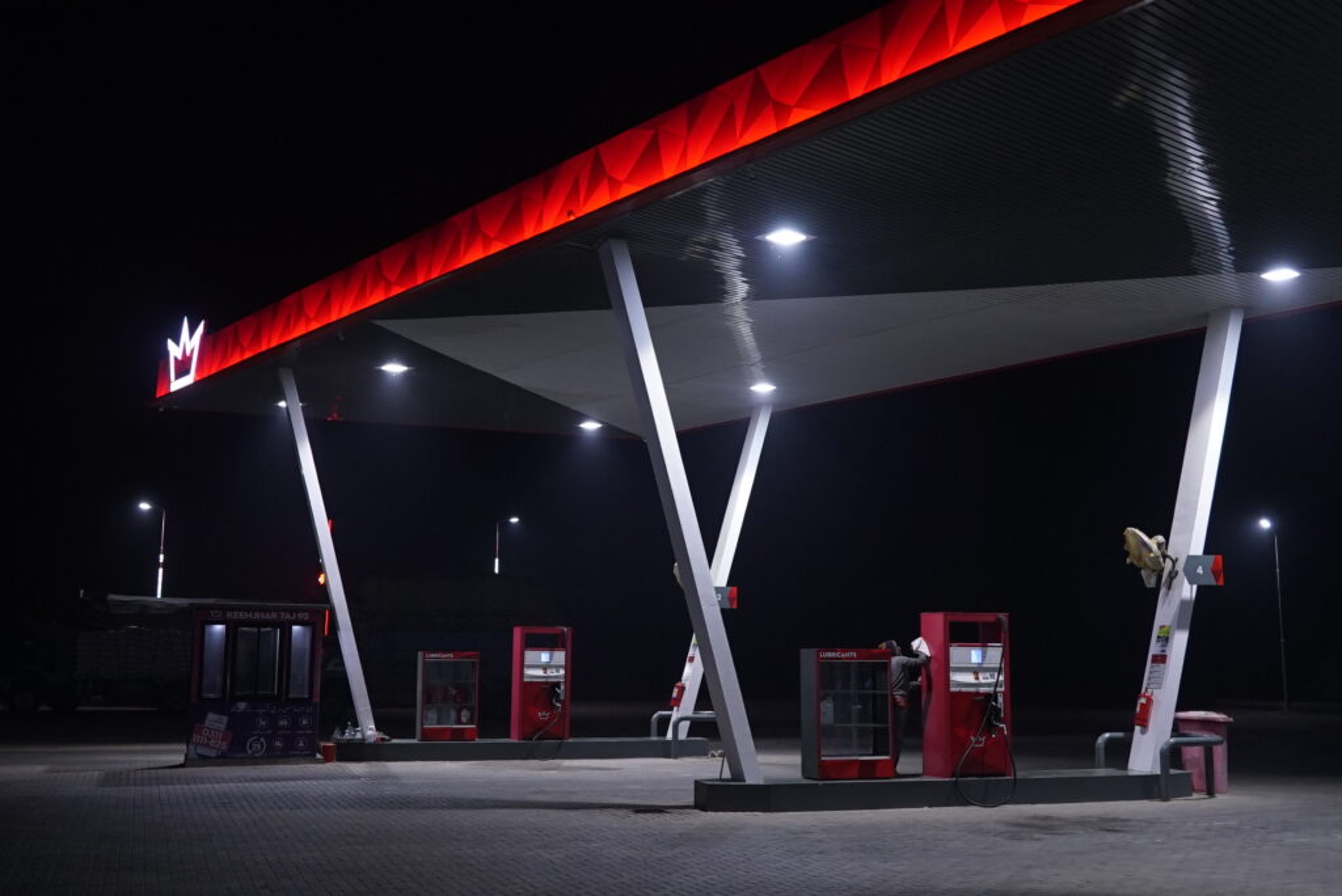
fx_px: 1343
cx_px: 671
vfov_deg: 36.9
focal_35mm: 36
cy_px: 448
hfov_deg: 53.1
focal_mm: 24
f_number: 4
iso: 1600
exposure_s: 1/125
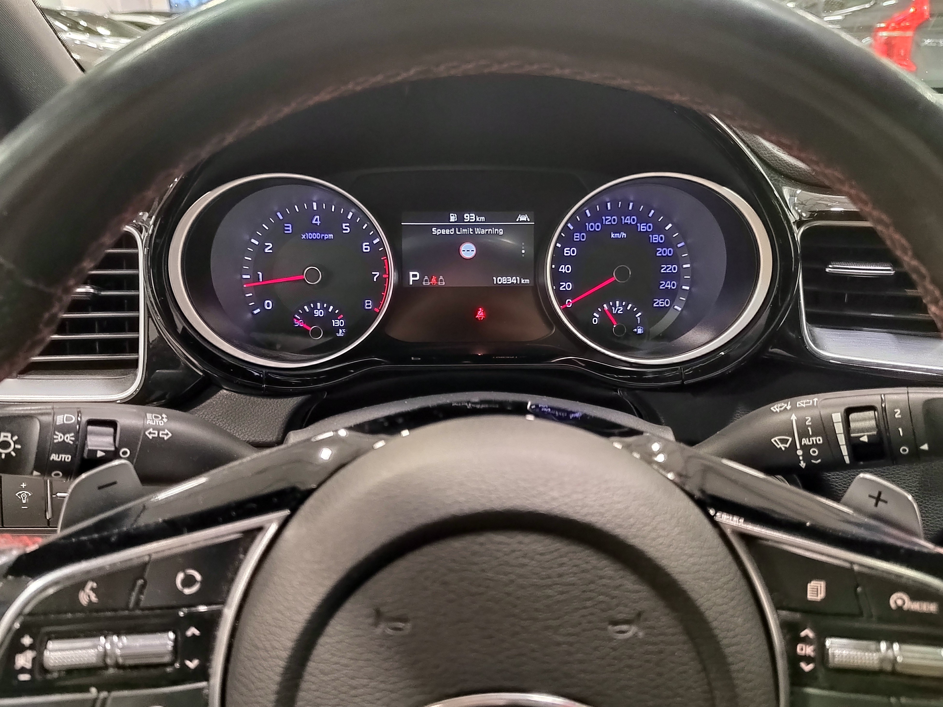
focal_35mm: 27
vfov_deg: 51.4
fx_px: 736
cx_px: 472
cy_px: 354
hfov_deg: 65.3
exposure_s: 1/30
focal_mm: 5.52
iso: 4920
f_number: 1.9
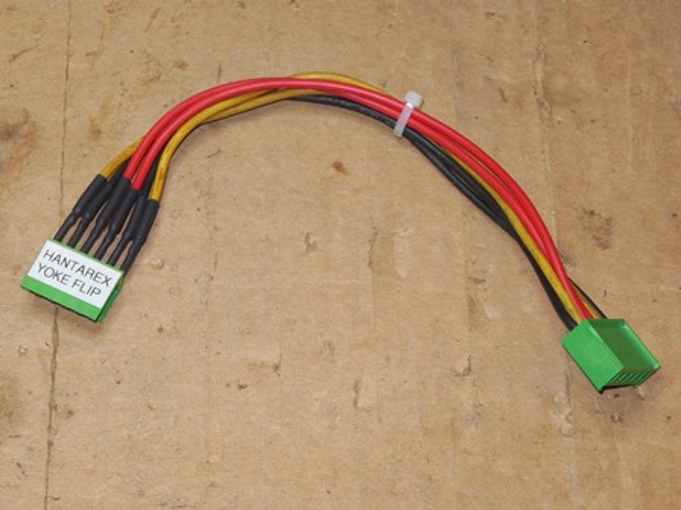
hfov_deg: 25.7
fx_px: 1495
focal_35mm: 76
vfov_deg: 19.4
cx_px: 340
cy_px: 255
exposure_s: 1/60
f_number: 4.4
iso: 200
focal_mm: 13.6
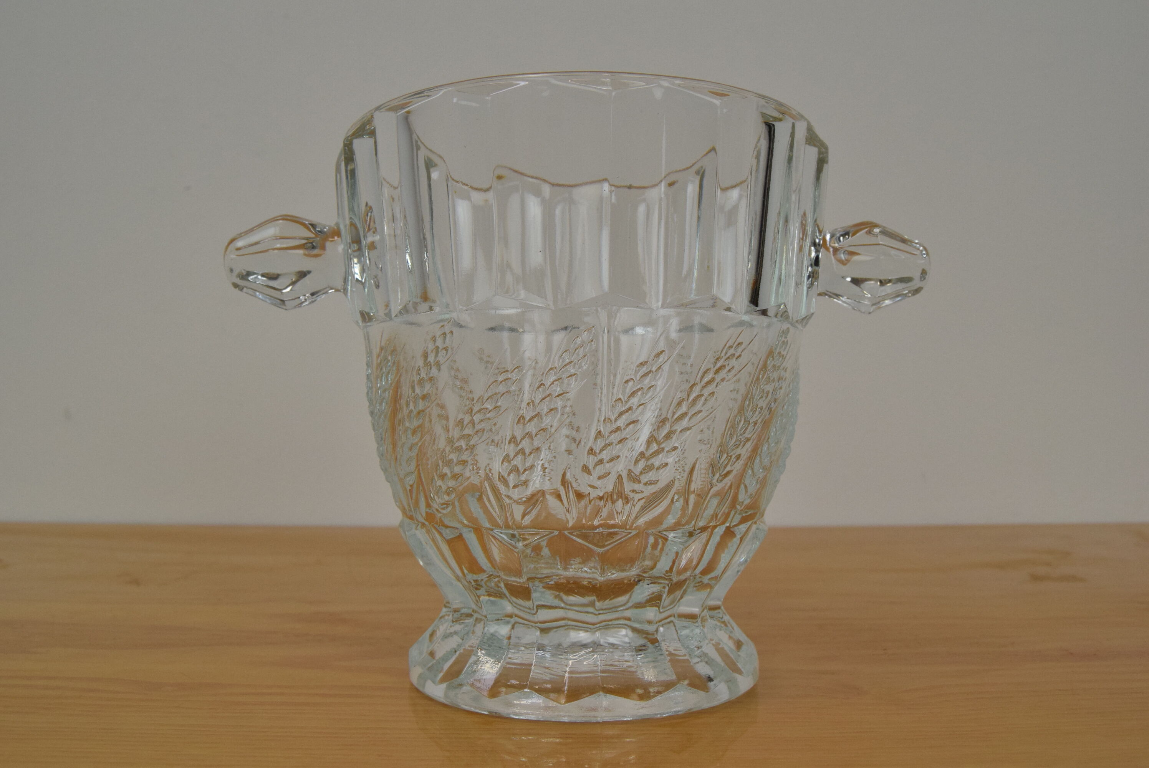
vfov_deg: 38.4
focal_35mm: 34
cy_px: 384
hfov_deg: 55.1
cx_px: 574
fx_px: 1102
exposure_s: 1/400
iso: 1600
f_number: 10
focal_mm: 23
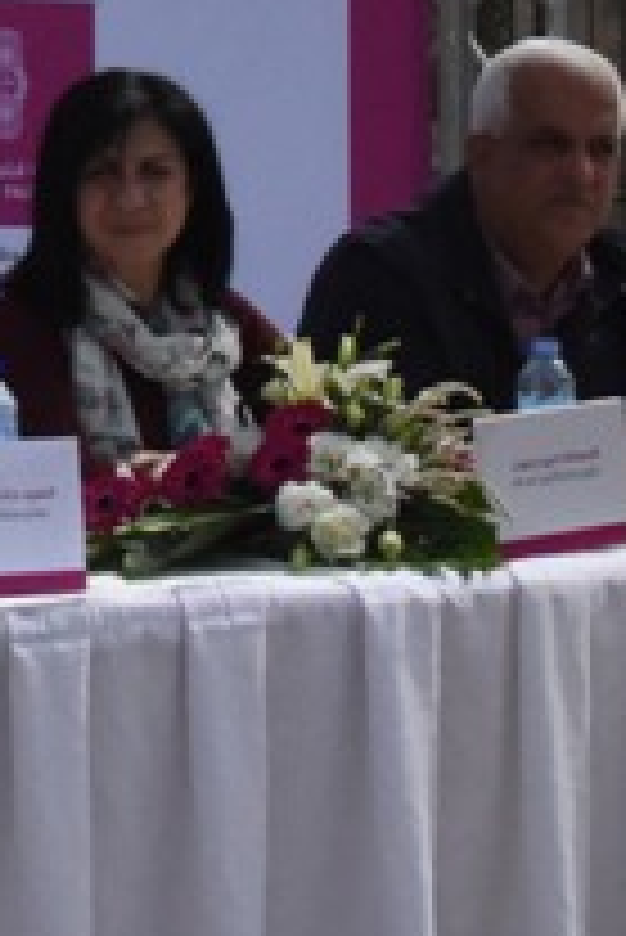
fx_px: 4869
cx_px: -743
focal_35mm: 187
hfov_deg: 7.0
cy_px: -88
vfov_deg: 10.8
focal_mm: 38
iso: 5000
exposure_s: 1/3200
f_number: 22
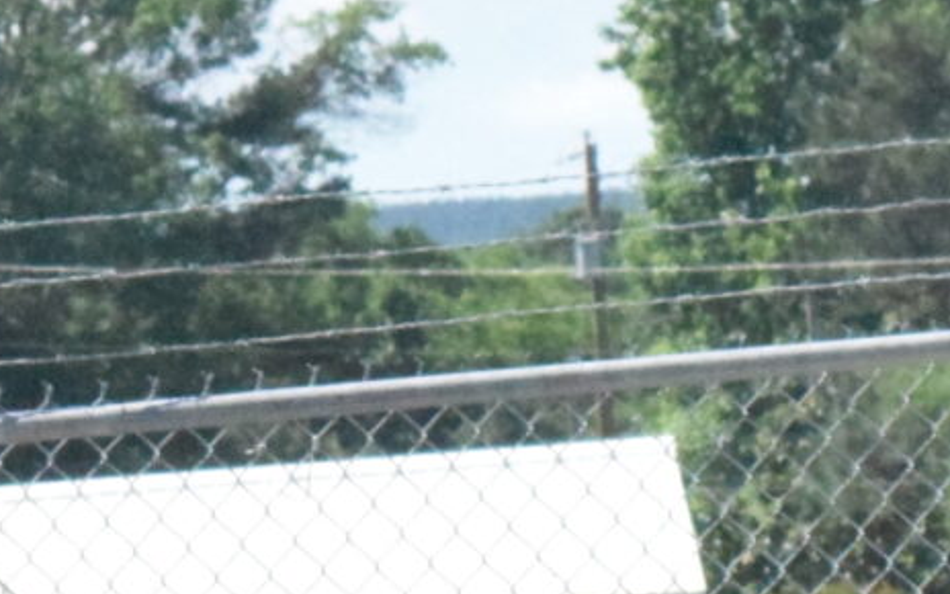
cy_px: 678
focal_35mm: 591
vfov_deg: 2.2
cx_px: -63
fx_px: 15301
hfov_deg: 3.6
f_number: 16
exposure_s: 1/4000
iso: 8000
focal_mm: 70
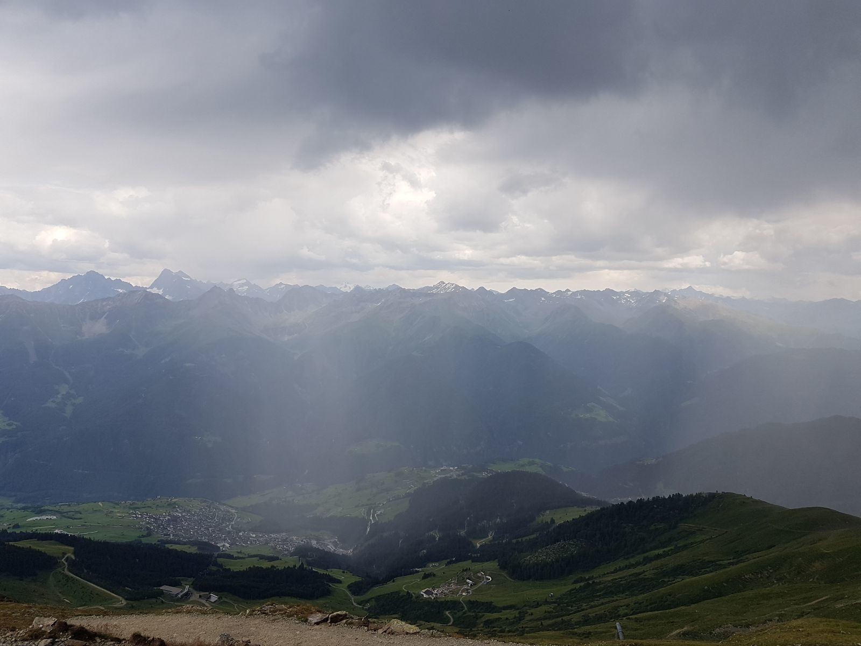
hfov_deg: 67.3
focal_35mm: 26
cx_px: 430
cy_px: 323
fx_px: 647
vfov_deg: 53.1
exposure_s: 1/1328
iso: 50
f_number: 1.7
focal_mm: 4.2
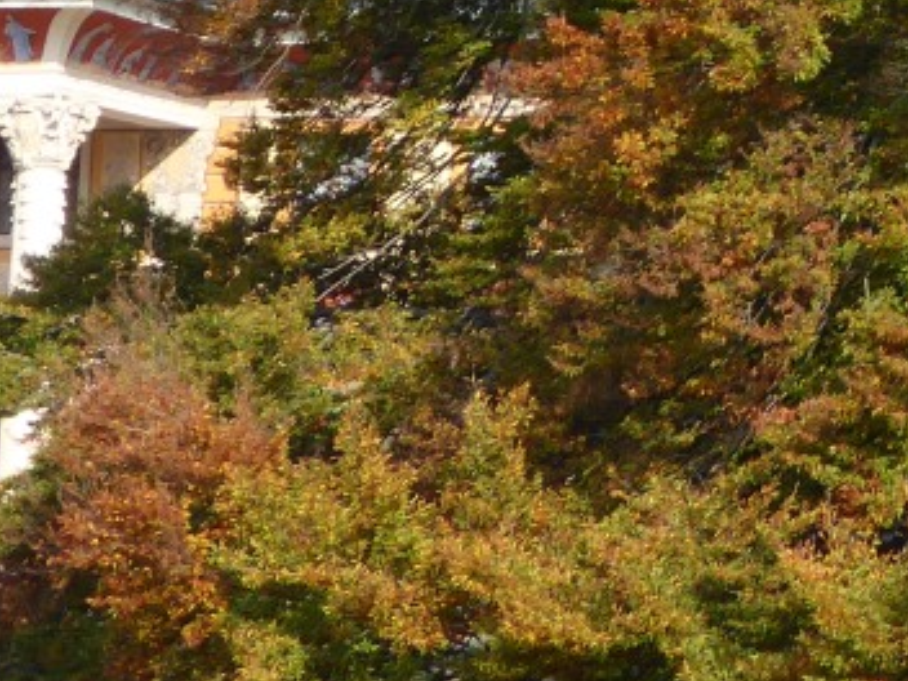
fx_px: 5482
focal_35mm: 209
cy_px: -115
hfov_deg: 9.2
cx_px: 1419
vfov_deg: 7.1
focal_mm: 8.4
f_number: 4
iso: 100
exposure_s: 1/400
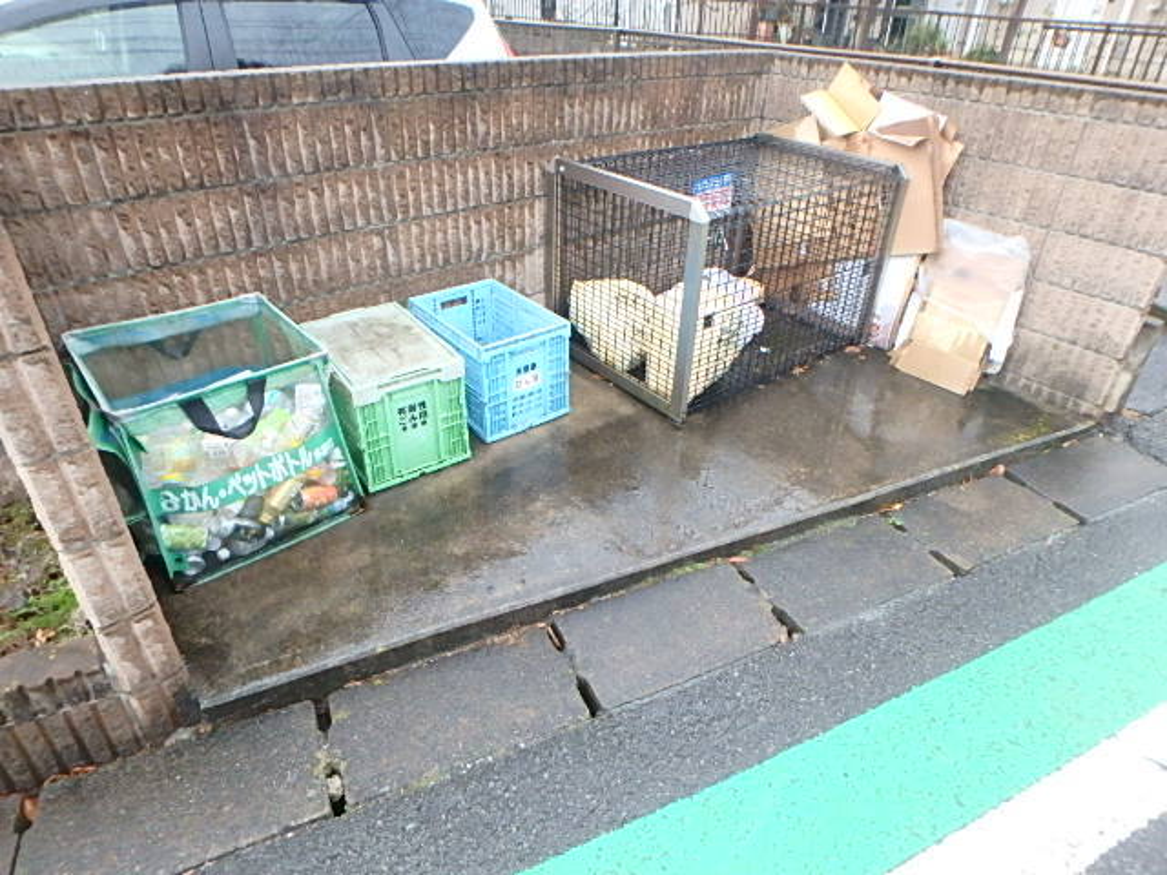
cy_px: 438
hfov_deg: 79.0
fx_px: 708
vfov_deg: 63.4
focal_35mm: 21
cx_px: 584
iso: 800
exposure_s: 1/80
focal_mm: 3.7
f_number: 3.5
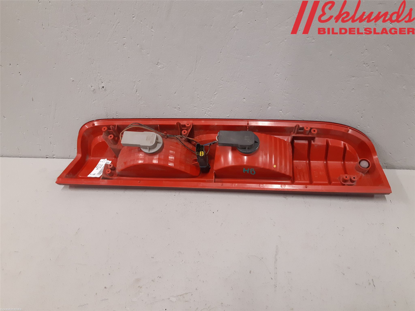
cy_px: 156
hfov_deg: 67.3
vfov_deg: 53.1
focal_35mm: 26
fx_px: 312
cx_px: 208
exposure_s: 1/50
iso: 160
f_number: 1.7
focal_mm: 3.93
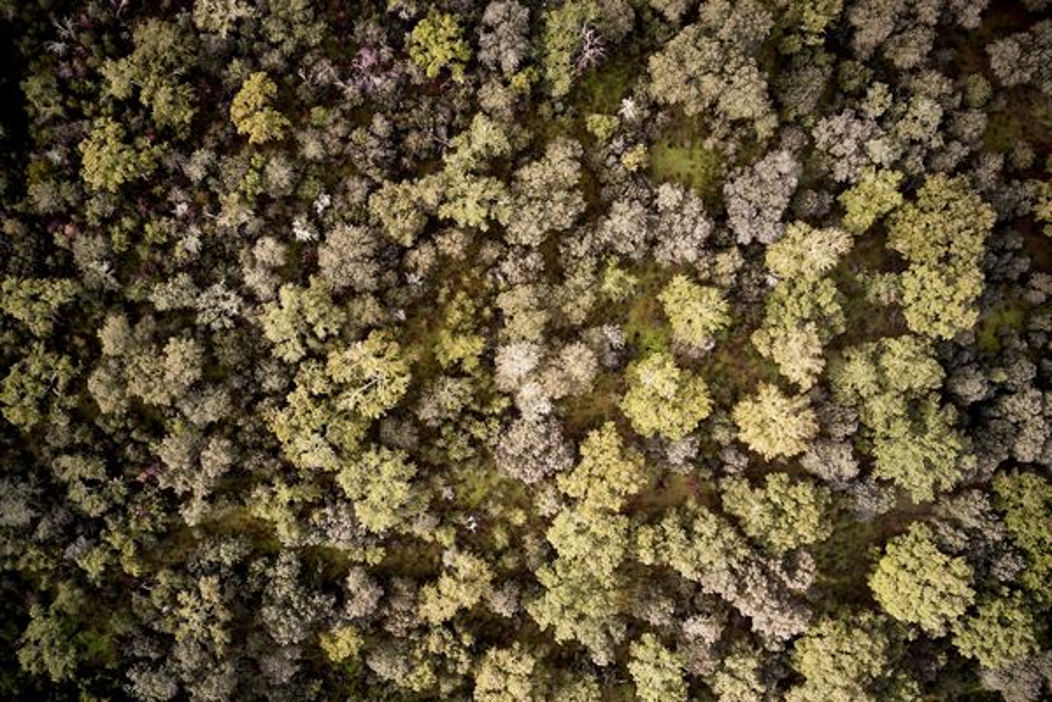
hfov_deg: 65.5
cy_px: 351
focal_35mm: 28
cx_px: 526
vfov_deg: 46.4
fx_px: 818
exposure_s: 1/100
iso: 100
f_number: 4
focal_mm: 10.26
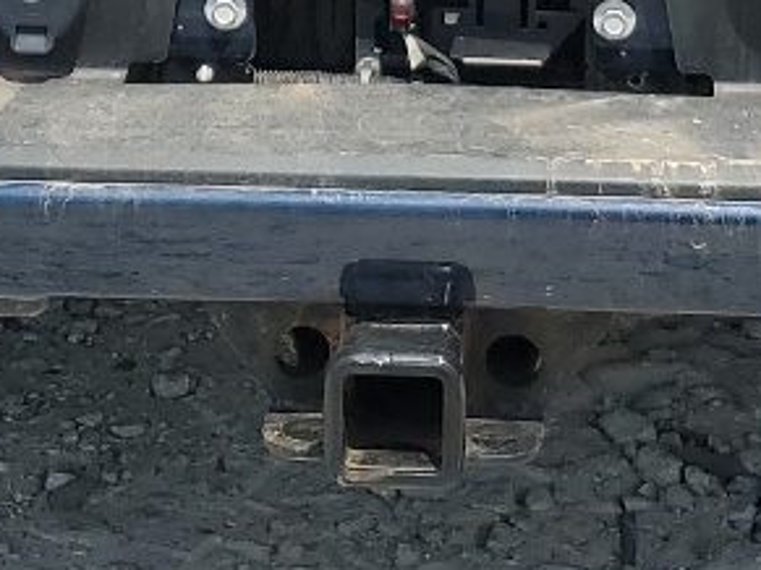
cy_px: -549
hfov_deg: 13.8
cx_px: 547
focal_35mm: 143
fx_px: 3142
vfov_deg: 9.7
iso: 50
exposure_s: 1/3333
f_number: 1.5
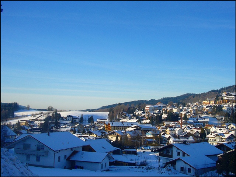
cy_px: 88
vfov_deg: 29.7
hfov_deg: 38.9
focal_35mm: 49
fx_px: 334
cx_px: 118
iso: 80
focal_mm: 8.1
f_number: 7.1
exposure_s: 1/160
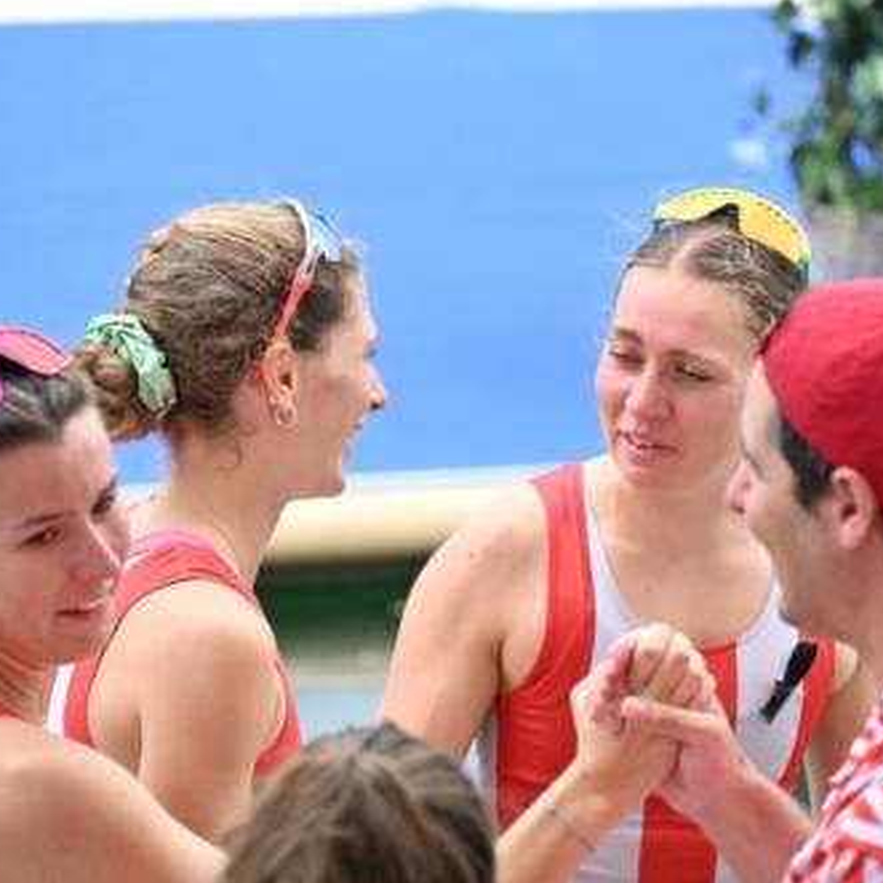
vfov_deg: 6.8
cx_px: 454
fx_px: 7417
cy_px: 440
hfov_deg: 6.8
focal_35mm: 257
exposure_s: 1/250
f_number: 6.3
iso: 450
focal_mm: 200
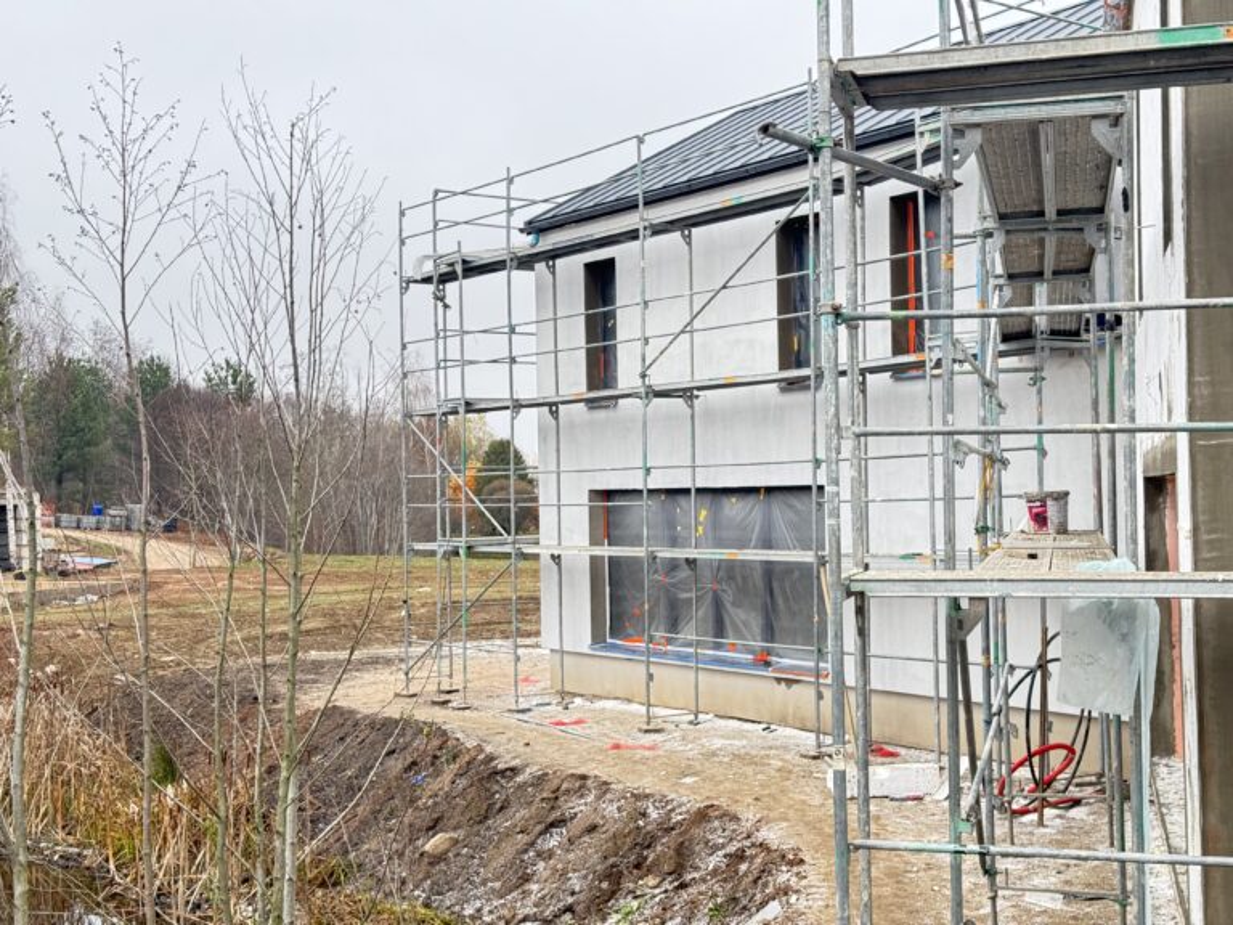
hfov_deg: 39.7
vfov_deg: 30.3
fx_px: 1710
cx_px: 616
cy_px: 462
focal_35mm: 48
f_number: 1.78
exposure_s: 1/107
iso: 100
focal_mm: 6.76
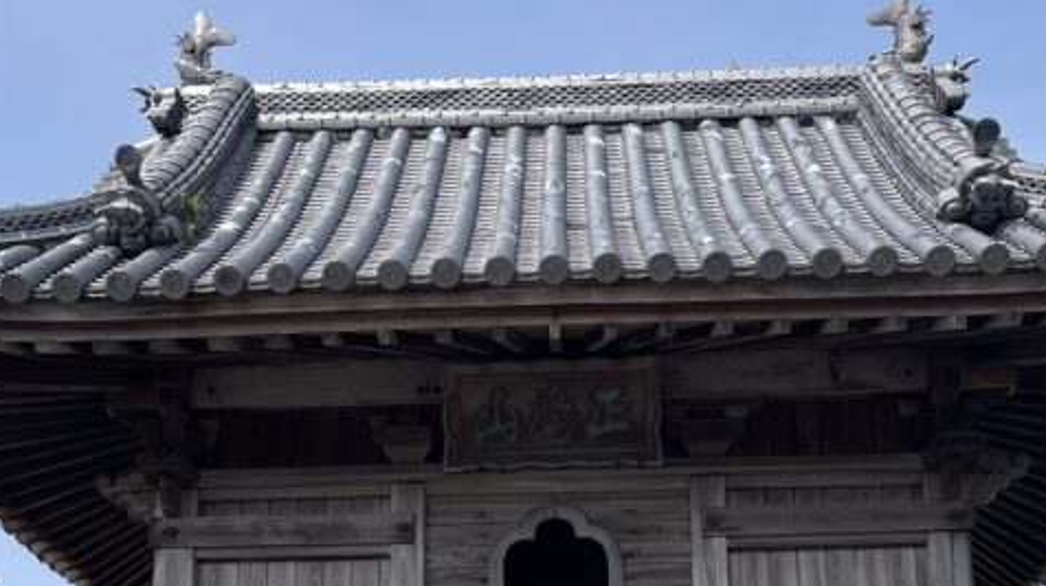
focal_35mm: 61
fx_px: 1691
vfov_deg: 18.9
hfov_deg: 34.4
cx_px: 514
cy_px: 650
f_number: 1.6
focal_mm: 4.2
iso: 32
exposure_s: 1/3861
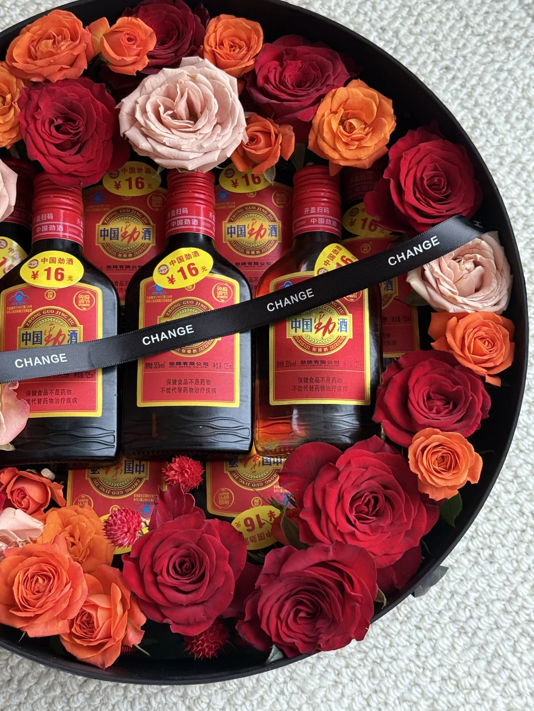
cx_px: 267
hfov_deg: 30.3
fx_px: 987
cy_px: 356
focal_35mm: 48
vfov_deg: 39.7
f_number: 1.78
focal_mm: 6.76
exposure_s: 1/40
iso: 500
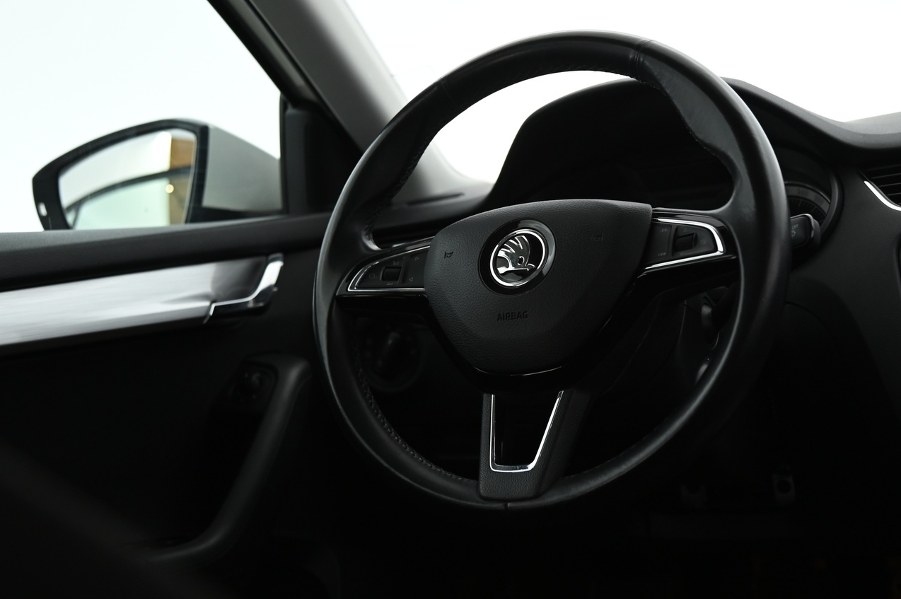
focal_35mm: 51
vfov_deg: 26.4
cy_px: 260
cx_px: 517
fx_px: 1275
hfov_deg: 38.8
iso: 1250
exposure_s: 1/25
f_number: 4
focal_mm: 40
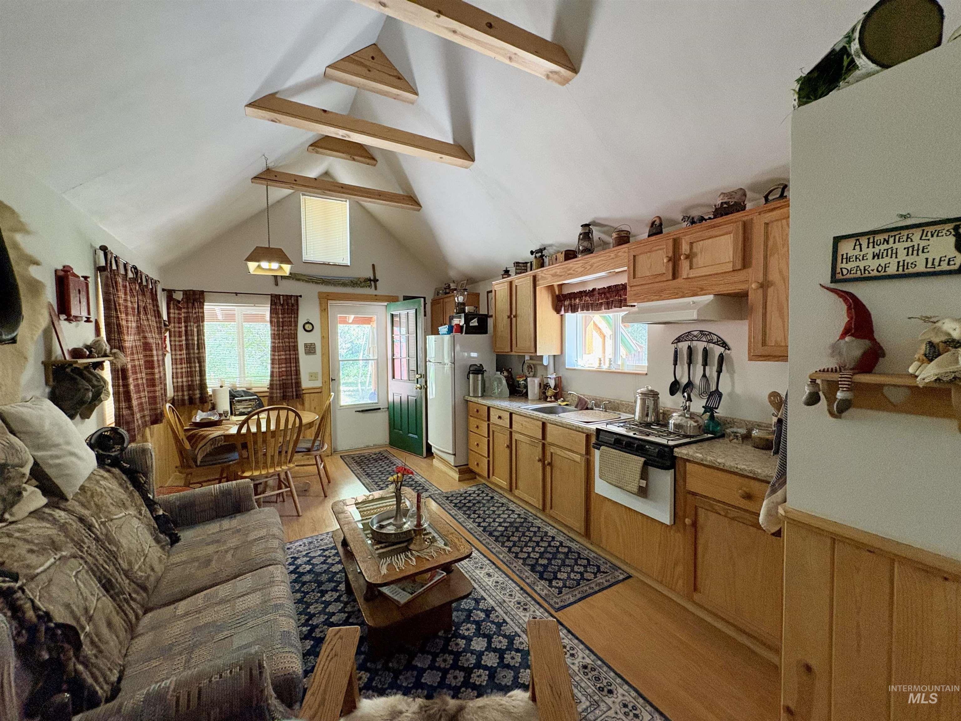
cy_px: 360
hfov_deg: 102.1
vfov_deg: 85.7
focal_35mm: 14
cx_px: 480
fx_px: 389
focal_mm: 2.22
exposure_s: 1/60
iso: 400
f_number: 2.2
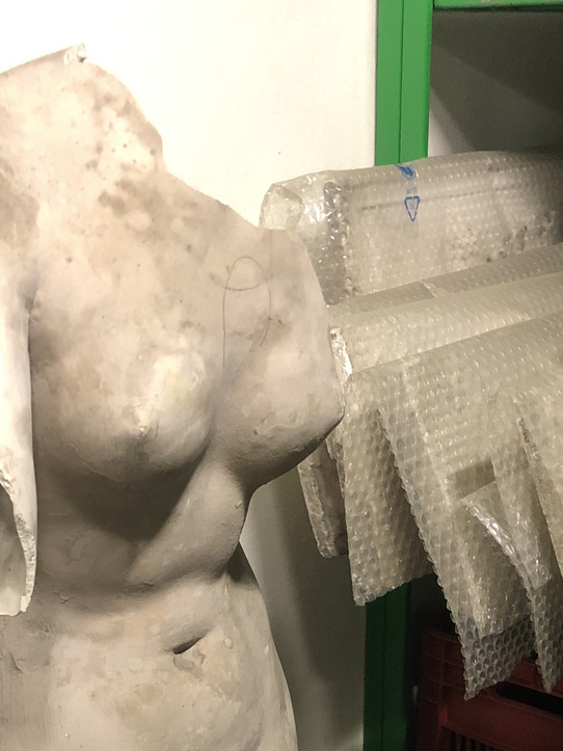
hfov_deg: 23.6
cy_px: 723
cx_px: 291
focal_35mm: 62
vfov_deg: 29.5
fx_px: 1345
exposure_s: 1/8
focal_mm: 3.99
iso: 80
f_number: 1.8
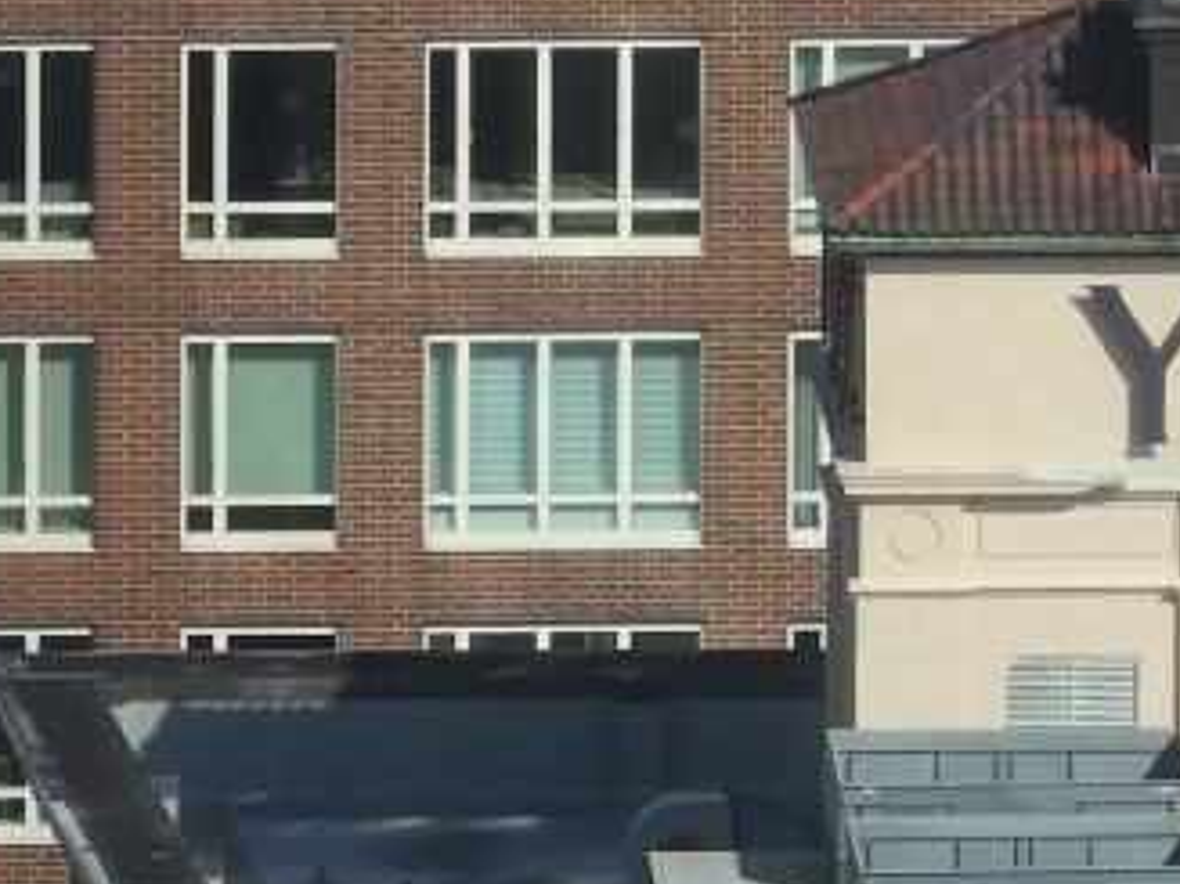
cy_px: 736
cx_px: 1624
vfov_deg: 0.7
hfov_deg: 1.0
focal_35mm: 1984
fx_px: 67606
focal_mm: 80.6
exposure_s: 1/800
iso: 100
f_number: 5.6
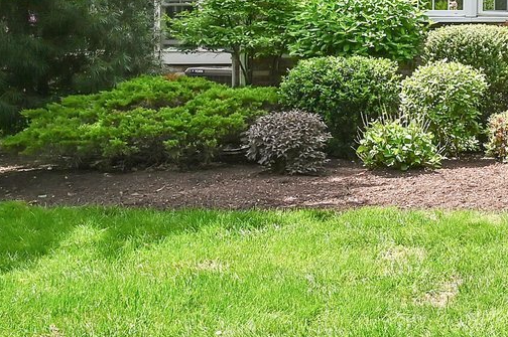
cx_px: 655
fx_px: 916
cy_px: 75
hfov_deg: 26.4
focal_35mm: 65
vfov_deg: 20.7
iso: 400
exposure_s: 1/400
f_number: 8
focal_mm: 16
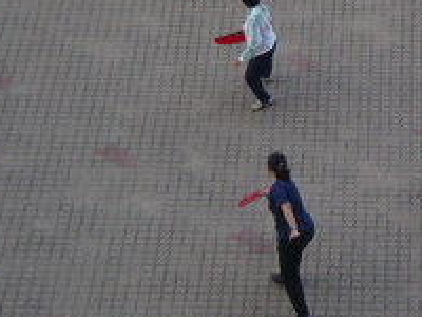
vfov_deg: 6.4
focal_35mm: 233
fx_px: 2840
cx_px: 409
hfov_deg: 8.5
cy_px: 146
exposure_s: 1/125
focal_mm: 16
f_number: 3.9
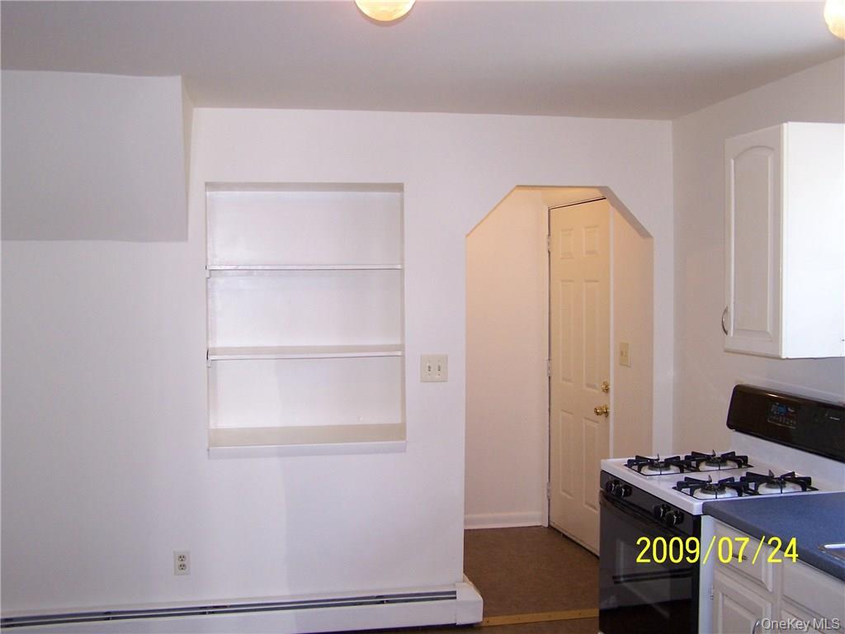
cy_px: 317
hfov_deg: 49.0
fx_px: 928
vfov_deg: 37.7
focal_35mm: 38
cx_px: 422
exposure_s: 1/60
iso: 140
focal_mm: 6.3
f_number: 2.8
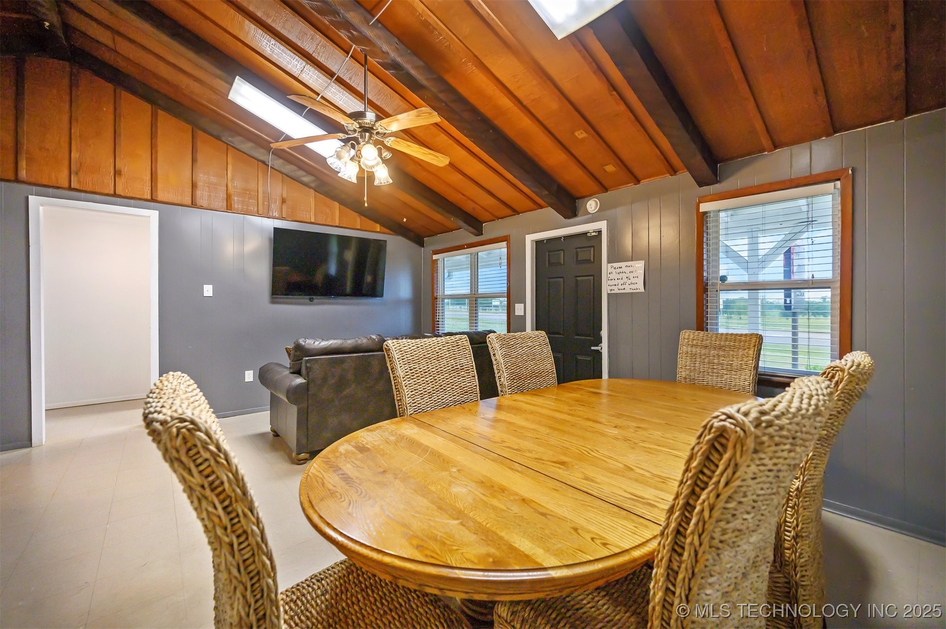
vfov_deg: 81.1
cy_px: 314
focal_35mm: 14
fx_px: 368
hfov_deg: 104.3
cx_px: 473
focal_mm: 14
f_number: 4
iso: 640
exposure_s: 1/250
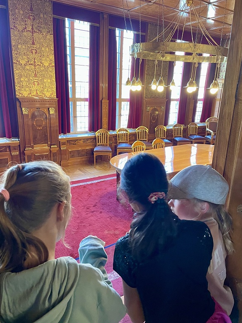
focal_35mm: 26
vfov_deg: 67.3
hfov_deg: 53.1
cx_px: 121
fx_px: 242
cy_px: 162
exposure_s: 1/50
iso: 200
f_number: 1.6
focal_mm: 4.2
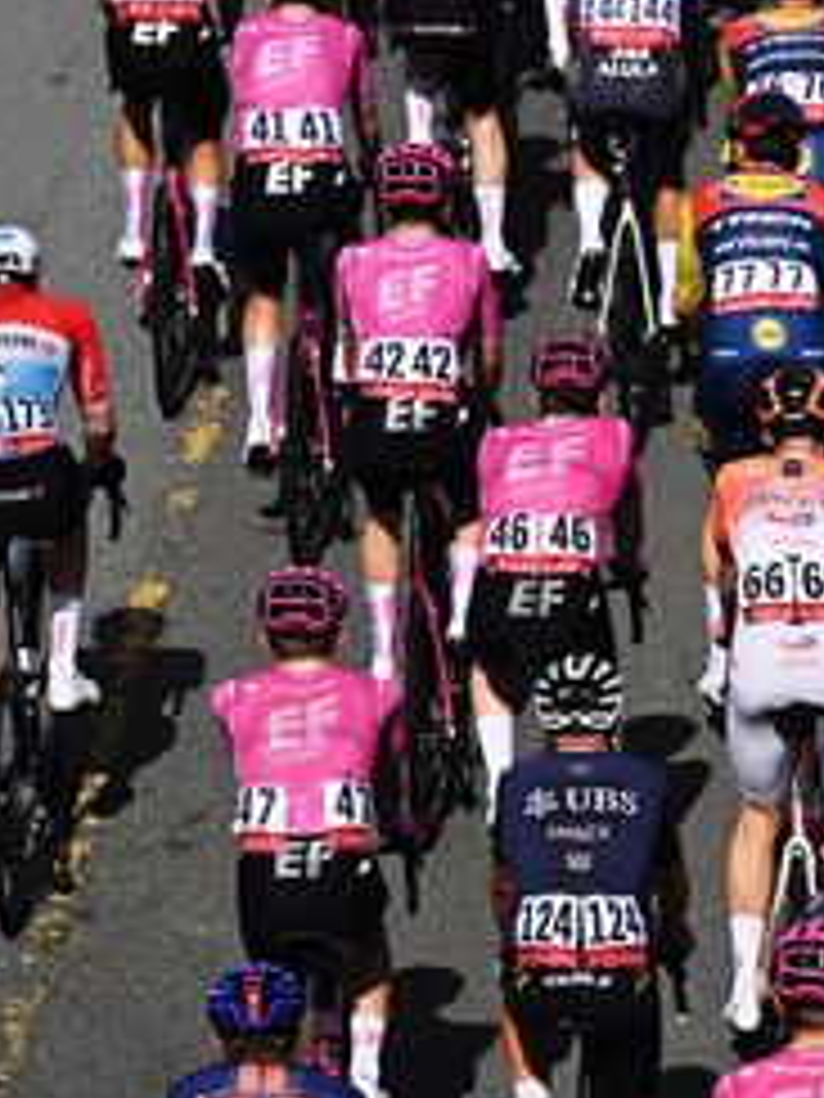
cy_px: 596
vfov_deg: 6.3
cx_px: 738
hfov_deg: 4.7
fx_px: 10029
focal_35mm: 316
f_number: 4.5
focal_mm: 200
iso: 250
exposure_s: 1/4000
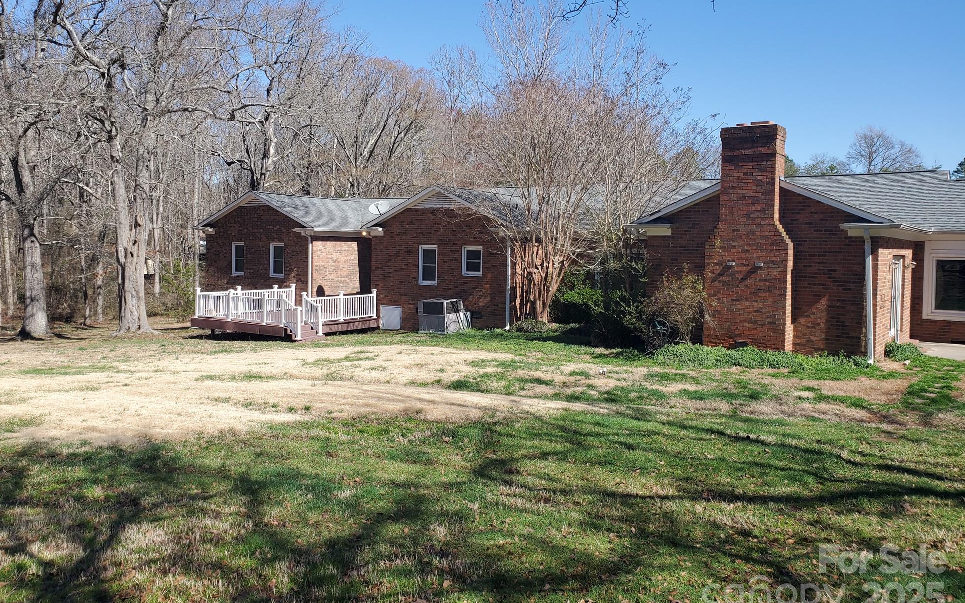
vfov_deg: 43.0
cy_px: 257
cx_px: 475
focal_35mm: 29
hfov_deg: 64.6
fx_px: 763
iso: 50
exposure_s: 1/1030
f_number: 2.4
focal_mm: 4.3
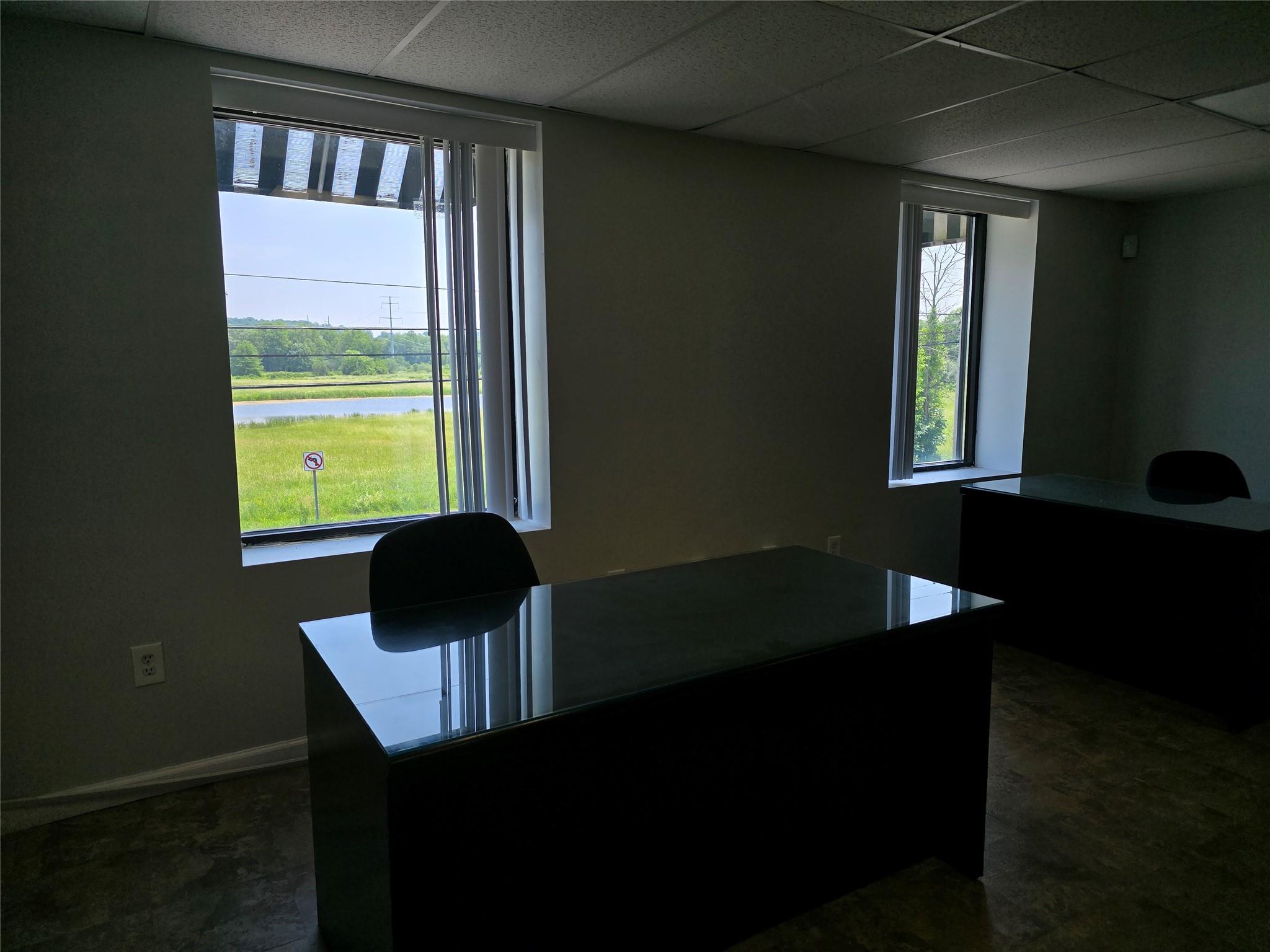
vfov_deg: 58.9
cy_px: 476
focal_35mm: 23
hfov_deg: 73.9
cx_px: 635
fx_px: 844
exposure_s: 1/340
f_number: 1.7
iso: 12
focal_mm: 6.3
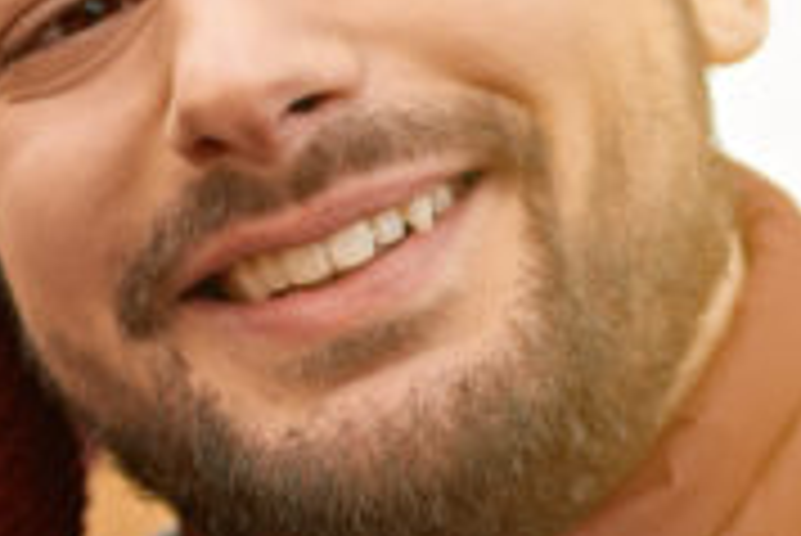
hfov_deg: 10.2
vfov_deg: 6.8
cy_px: -56
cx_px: 338
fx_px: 4476
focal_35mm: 201
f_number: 1.8
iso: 200
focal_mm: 35
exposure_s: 1/400
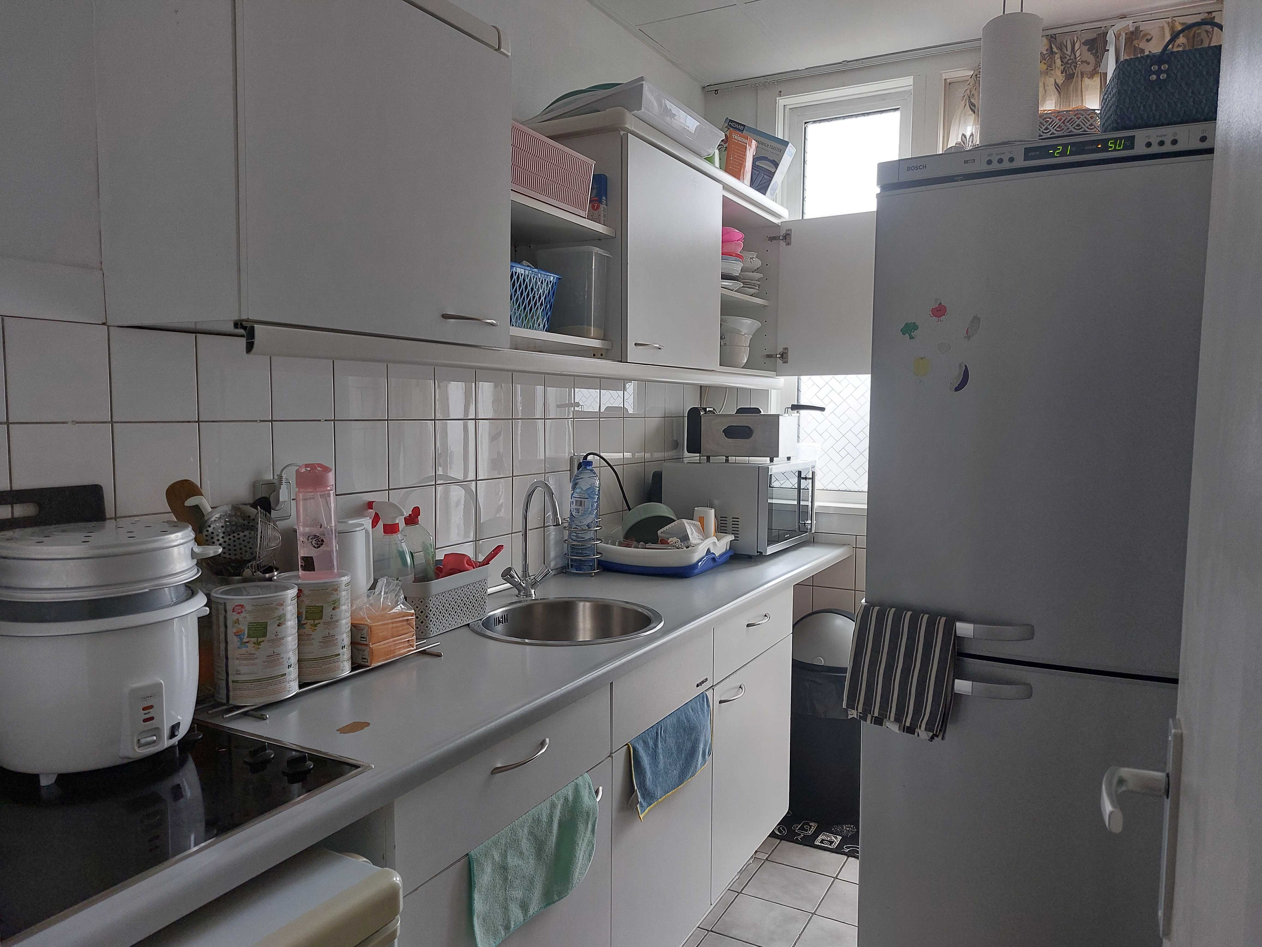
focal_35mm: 25
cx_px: 631
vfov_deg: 54.9
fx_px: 911
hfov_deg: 69.4
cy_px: 474
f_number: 1.8
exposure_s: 1/50
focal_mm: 5.23
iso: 80
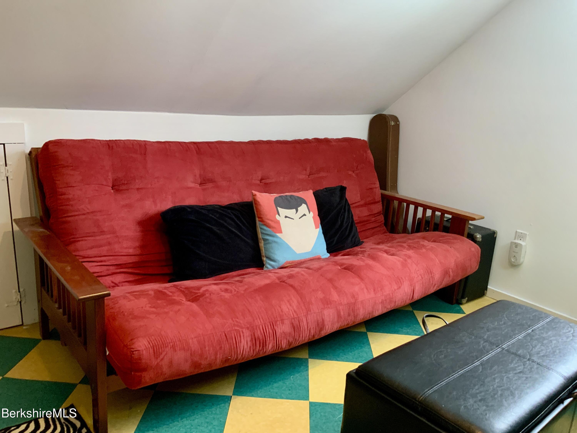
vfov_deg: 48.2
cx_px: 288
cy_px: 216
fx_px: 483
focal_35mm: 29
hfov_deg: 61.7
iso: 250
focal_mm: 3
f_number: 1.8
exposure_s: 1/60
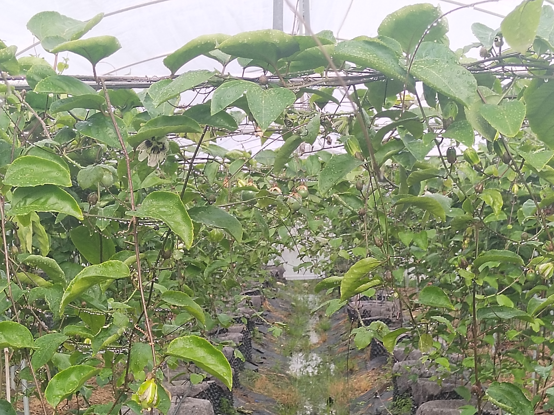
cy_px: 208
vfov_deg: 14.2
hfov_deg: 18.9
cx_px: 277
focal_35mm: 104
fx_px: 1664
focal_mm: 4.75
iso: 100
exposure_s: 1/483
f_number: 1.8
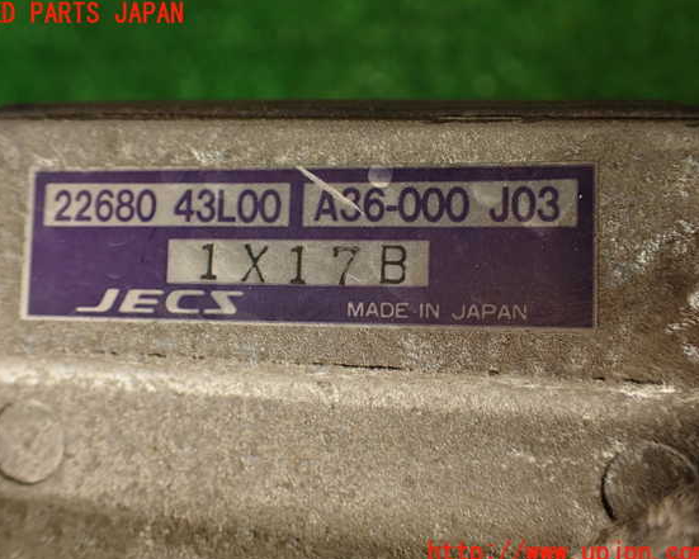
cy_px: 284
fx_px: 704
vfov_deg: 43.4
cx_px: 334
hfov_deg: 52.8
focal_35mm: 34
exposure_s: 1/80
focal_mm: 5.79
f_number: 2.4
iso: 100
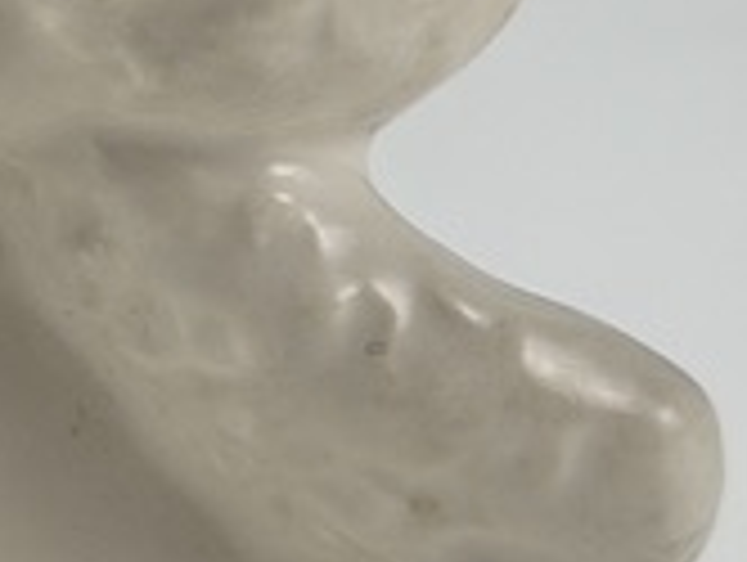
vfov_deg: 5.0
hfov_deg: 6.6
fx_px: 6397
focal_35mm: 296
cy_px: 63
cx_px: -540
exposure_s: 1/437
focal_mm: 6.76
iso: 64
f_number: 1.78
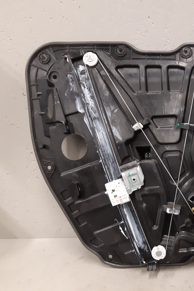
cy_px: 147
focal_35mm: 37
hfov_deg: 33.0
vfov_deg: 51.9
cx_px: 193
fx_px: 299
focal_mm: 3.93
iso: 250
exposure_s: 1/50
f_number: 1.7
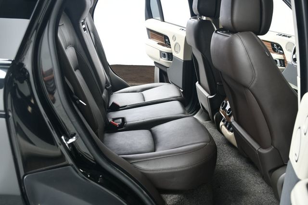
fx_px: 333
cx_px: 154
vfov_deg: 34.2
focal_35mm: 39
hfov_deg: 49.6
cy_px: 102
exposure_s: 1/160
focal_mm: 26
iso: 100
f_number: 5
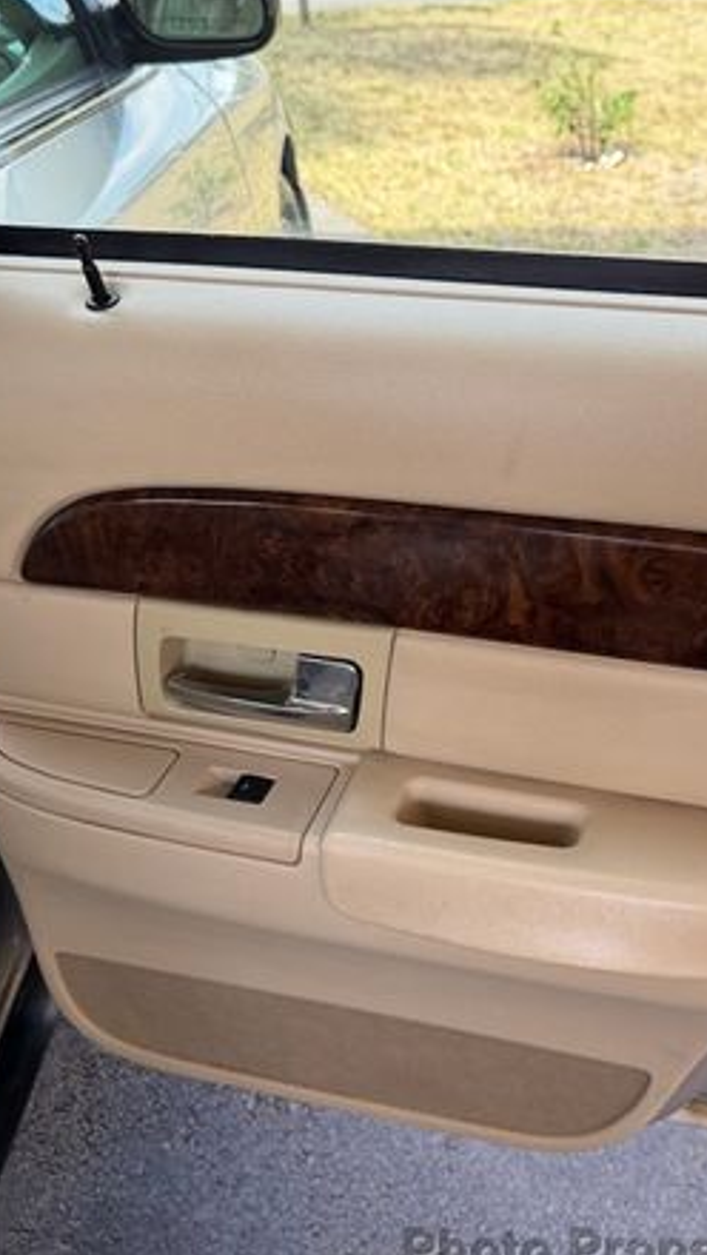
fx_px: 1265
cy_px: 628
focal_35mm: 38
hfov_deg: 30.2
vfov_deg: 52.8
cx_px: 602
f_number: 1.78
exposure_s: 1/416
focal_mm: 6.76
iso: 80
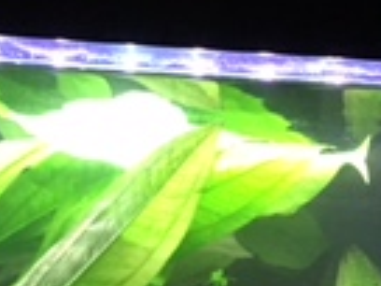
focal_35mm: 136
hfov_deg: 14.5
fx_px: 1497
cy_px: 401
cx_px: 188
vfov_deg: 10.6
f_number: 2.2
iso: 200
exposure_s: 1/20
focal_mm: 4.15
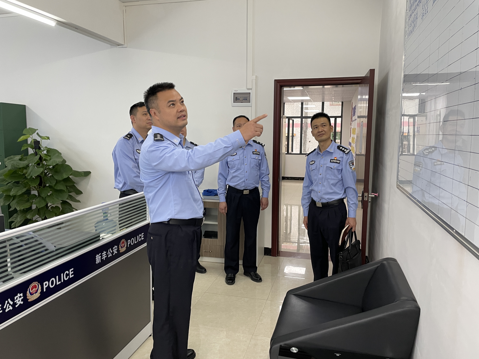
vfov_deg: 53.1
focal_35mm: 26
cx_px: 240
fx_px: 360
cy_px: 180
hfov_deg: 67.3
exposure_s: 1/66
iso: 125
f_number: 1.6
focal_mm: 4.2
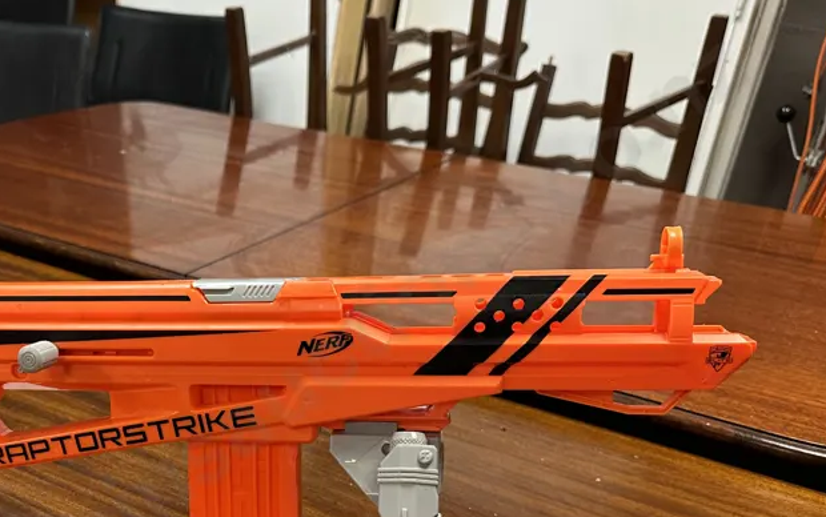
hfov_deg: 45.3
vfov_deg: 29.3
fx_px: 946
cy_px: 469
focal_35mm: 42
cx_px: 191
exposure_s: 1/50
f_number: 1.78
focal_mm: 6.86
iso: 200
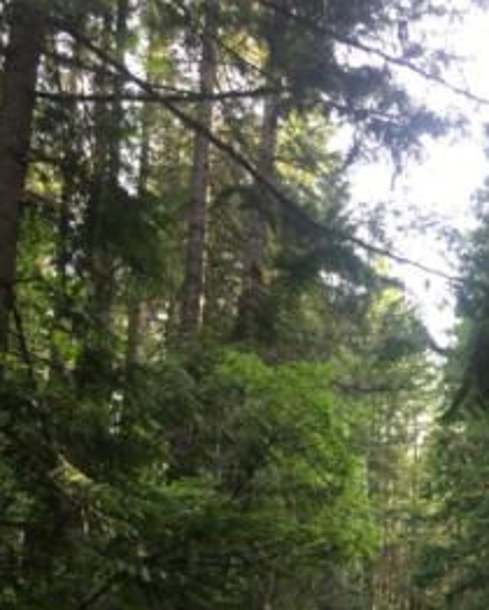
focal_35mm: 54
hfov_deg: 27.2
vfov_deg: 33.0
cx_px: 434
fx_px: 976
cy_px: 542
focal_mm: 4.15
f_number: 2.2
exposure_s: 1/40
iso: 25
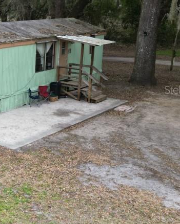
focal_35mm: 57
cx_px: -61
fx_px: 379
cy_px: 89
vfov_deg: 32.9
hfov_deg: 23.3
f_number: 1.7
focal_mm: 6.72
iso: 130
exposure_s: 1/500
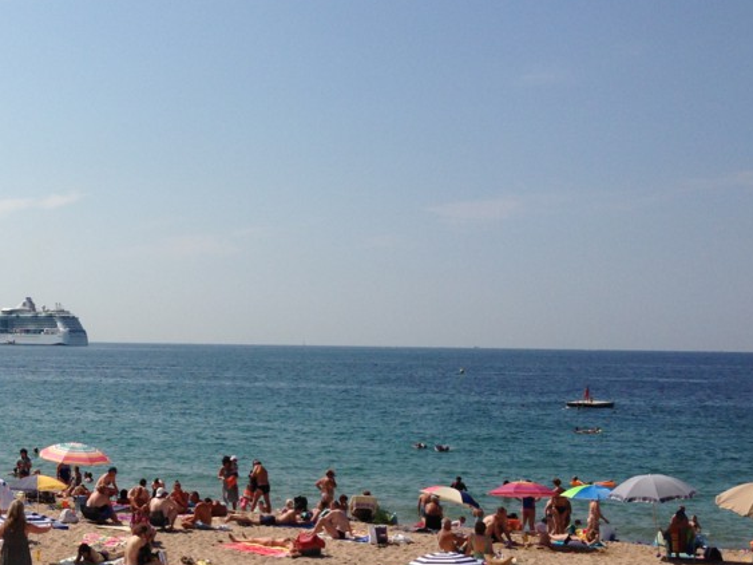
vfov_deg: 24.4
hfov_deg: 30.9
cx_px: 96
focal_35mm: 60
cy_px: 345
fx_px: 1305
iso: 50
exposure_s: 1/3195
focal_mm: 4.13
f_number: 2.4
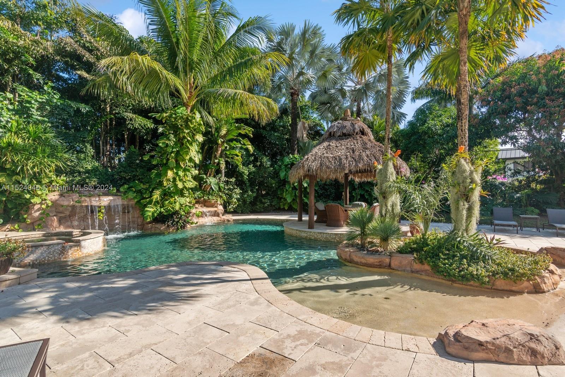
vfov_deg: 70.5
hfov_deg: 93.3
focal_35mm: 17
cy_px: 188
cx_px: 282
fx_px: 267
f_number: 8
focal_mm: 17
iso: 200
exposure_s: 1/320
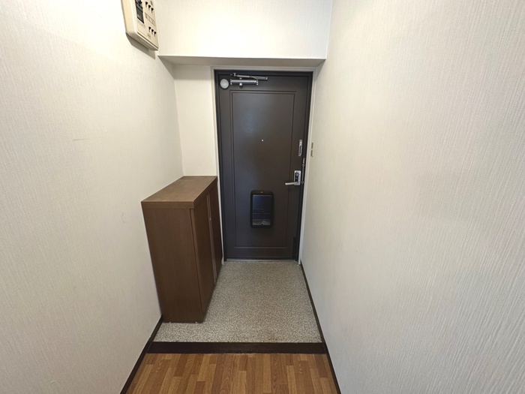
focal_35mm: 14
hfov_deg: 102.1
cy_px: 197
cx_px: 262
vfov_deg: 85.7
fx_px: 212
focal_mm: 2.22
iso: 400
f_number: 2.2
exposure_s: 1/60
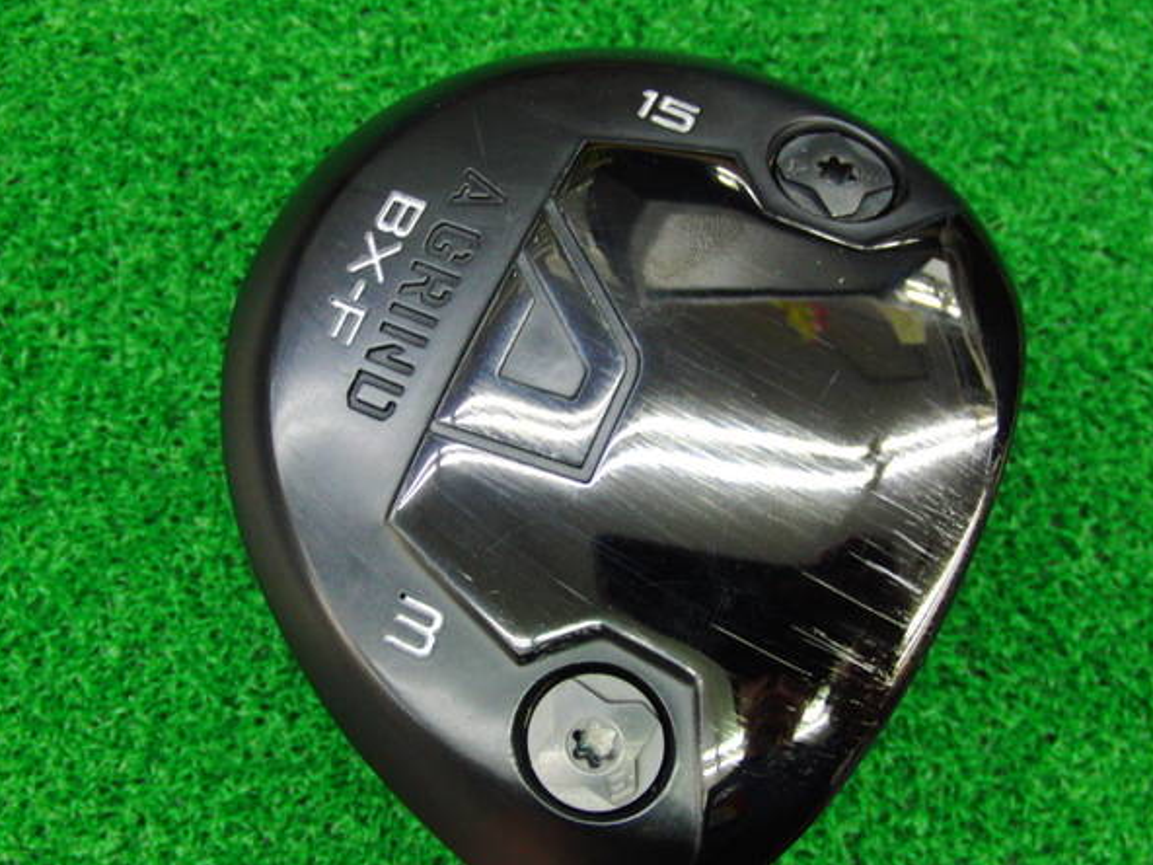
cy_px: 448
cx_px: 612
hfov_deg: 46.8
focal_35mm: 40
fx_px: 1332
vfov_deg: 36.0
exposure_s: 1/30
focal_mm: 6.42
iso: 400
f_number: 3.6
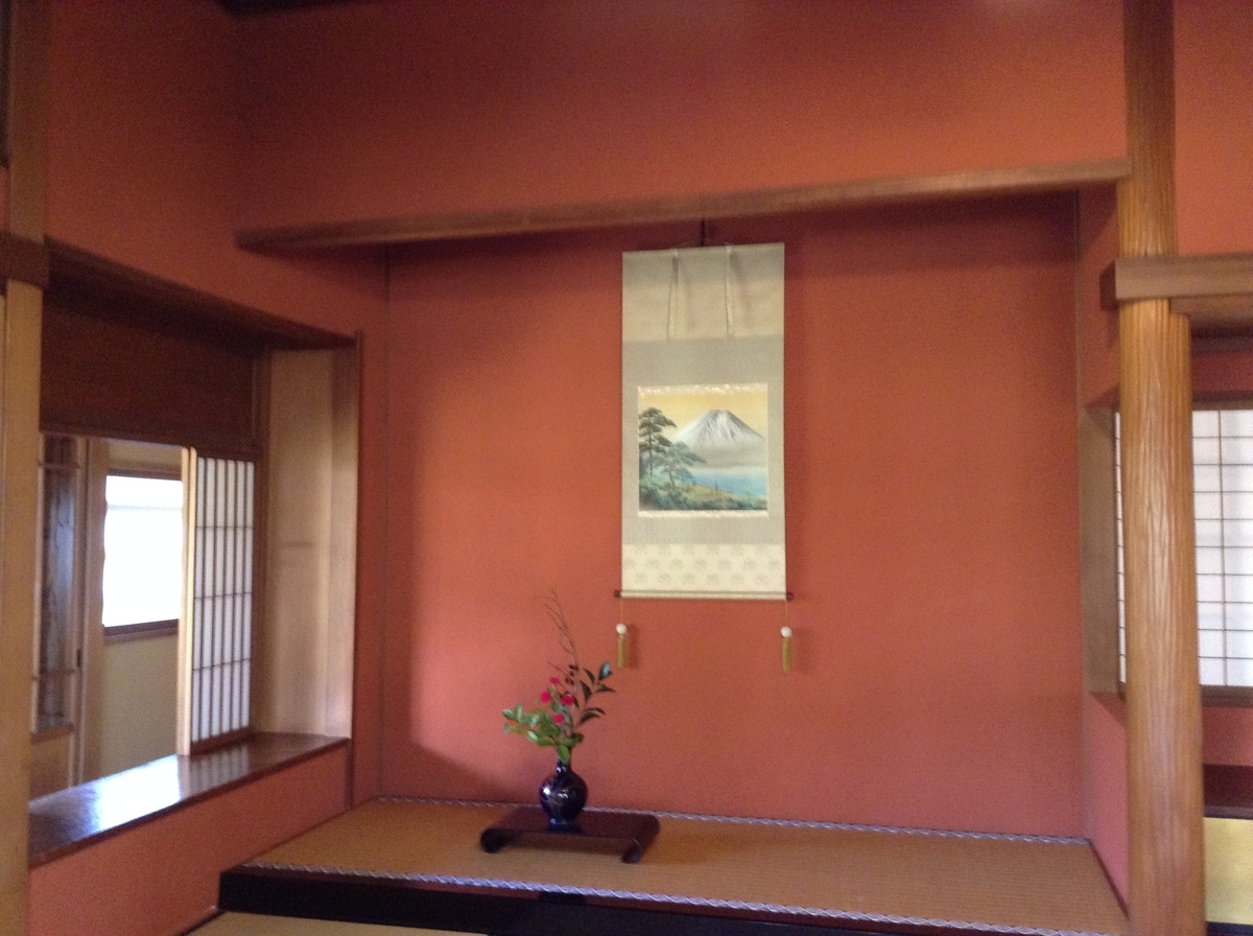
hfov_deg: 55.4
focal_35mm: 33
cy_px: 468
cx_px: 626
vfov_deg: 42.8
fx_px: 1193
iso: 250
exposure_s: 1/20
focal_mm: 3.3
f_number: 2.4
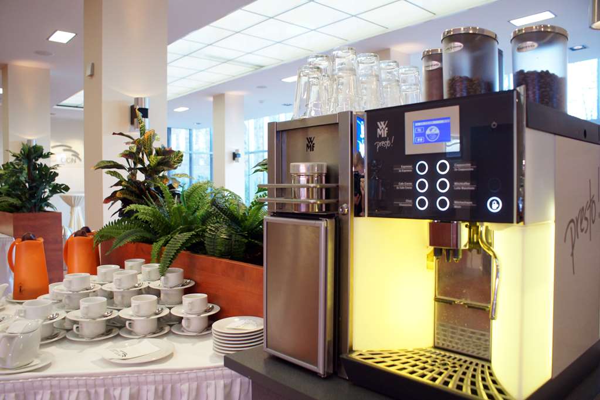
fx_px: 450
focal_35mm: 27
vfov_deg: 47.9
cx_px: 300
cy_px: 200
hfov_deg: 67.4
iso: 640
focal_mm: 18
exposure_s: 1/15
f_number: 3.5
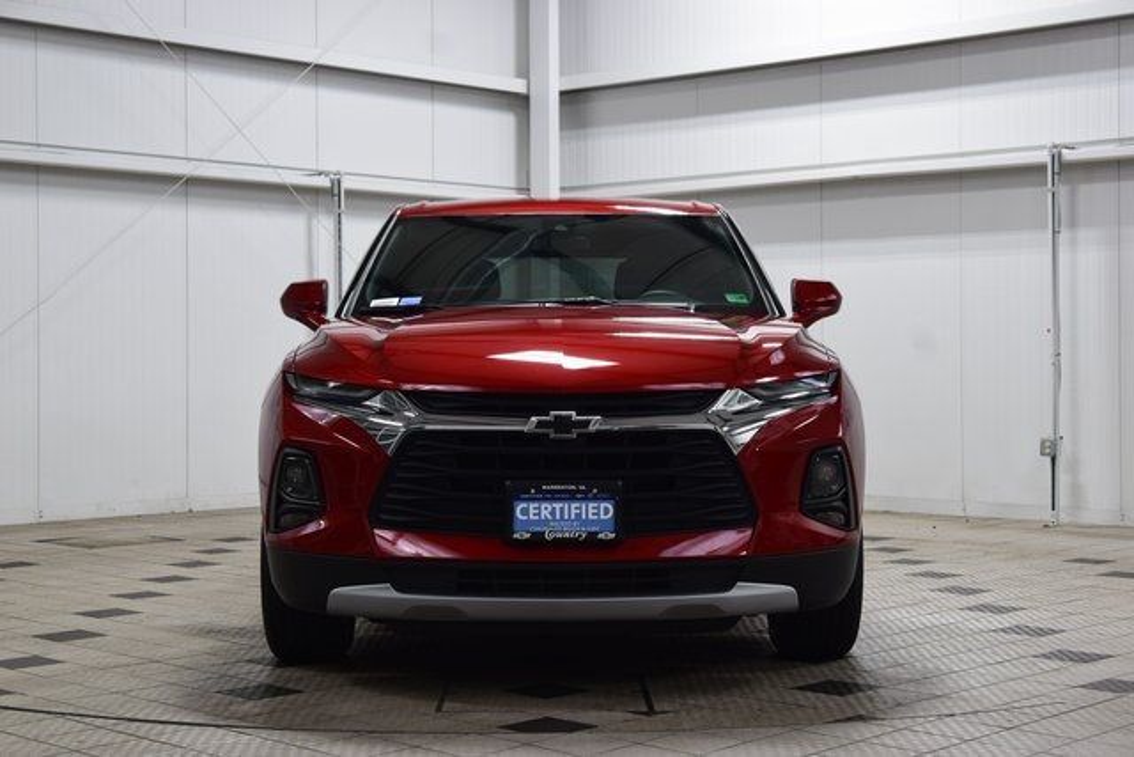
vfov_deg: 22.6
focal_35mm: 60
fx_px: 1890
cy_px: 378
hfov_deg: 33.4
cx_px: 567
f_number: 6.3
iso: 400
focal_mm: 40
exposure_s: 1/20
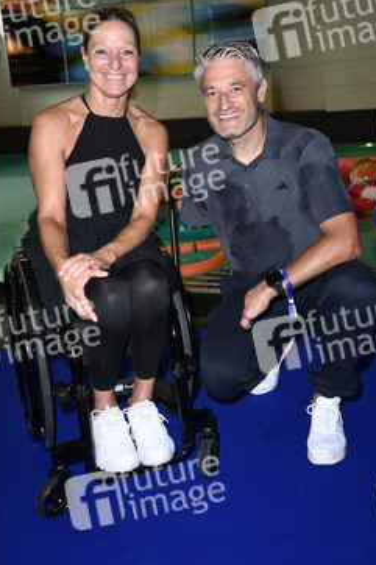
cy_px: 259
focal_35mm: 42
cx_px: 190
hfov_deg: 31.9
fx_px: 659
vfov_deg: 46.4
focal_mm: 38
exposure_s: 1/60
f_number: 5.6
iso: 800
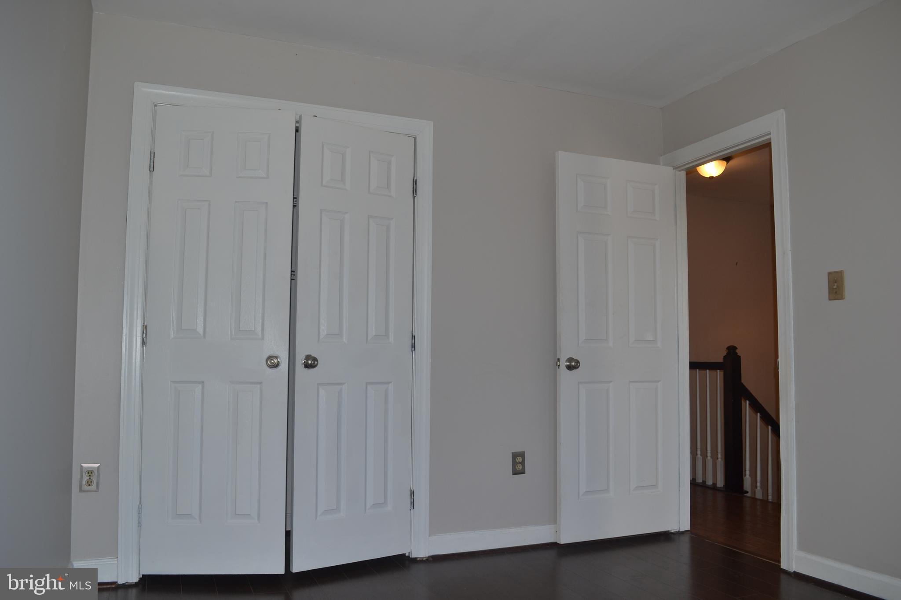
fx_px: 676
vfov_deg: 47.9
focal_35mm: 27
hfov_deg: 67.4
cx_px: 450
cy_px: 300
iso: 100
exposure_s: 1/60
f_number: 5
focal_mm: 18
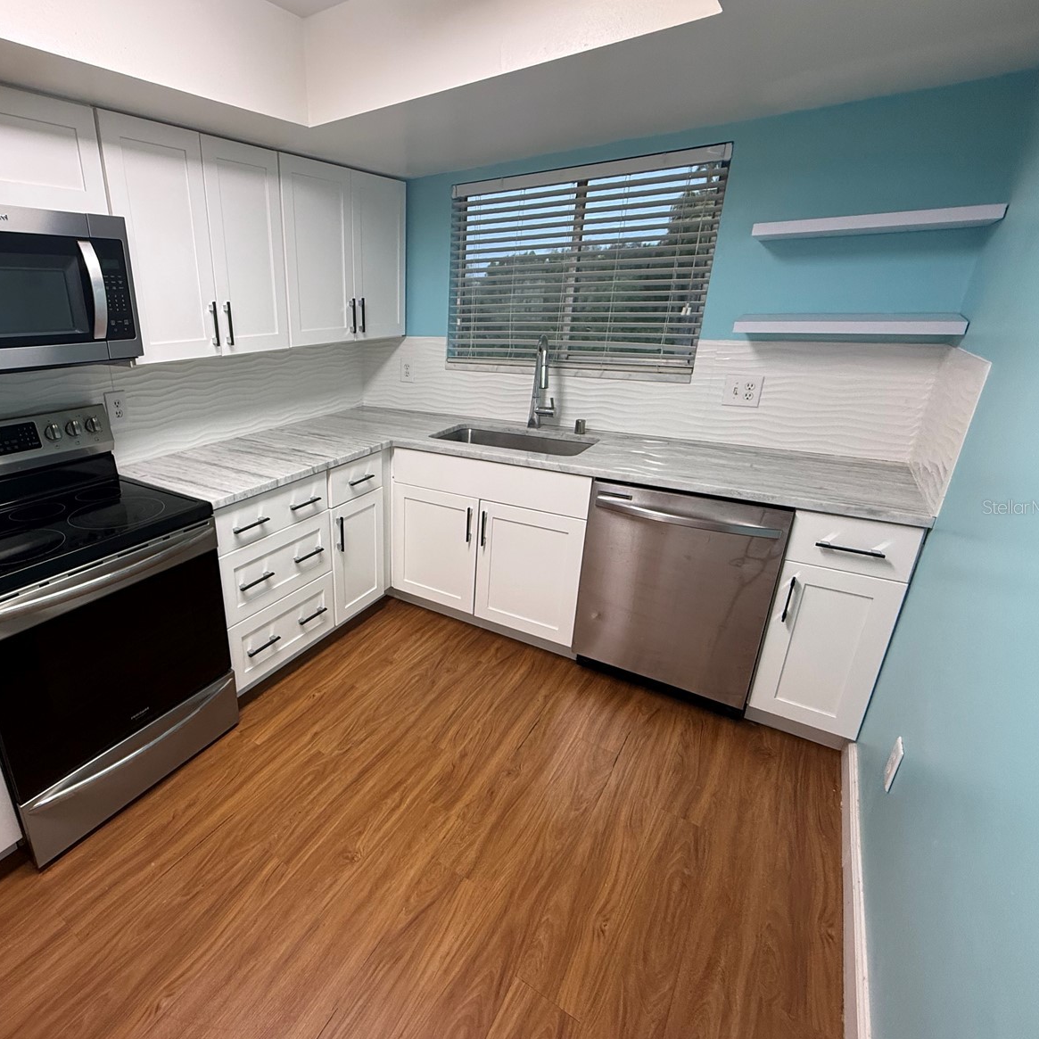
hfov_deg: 81.4
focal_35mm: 17
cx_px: 353
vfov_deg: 84.0
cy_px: 507
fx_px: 577
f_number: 2.2
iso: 200
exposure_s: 1/120
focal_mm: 2.22
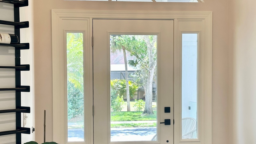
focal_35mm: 66
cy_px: 92
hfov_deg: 31.9
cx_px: 118
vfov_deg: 18.2
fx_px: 448
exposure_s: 1/131
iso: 50
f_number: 1.78
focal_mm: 6.86
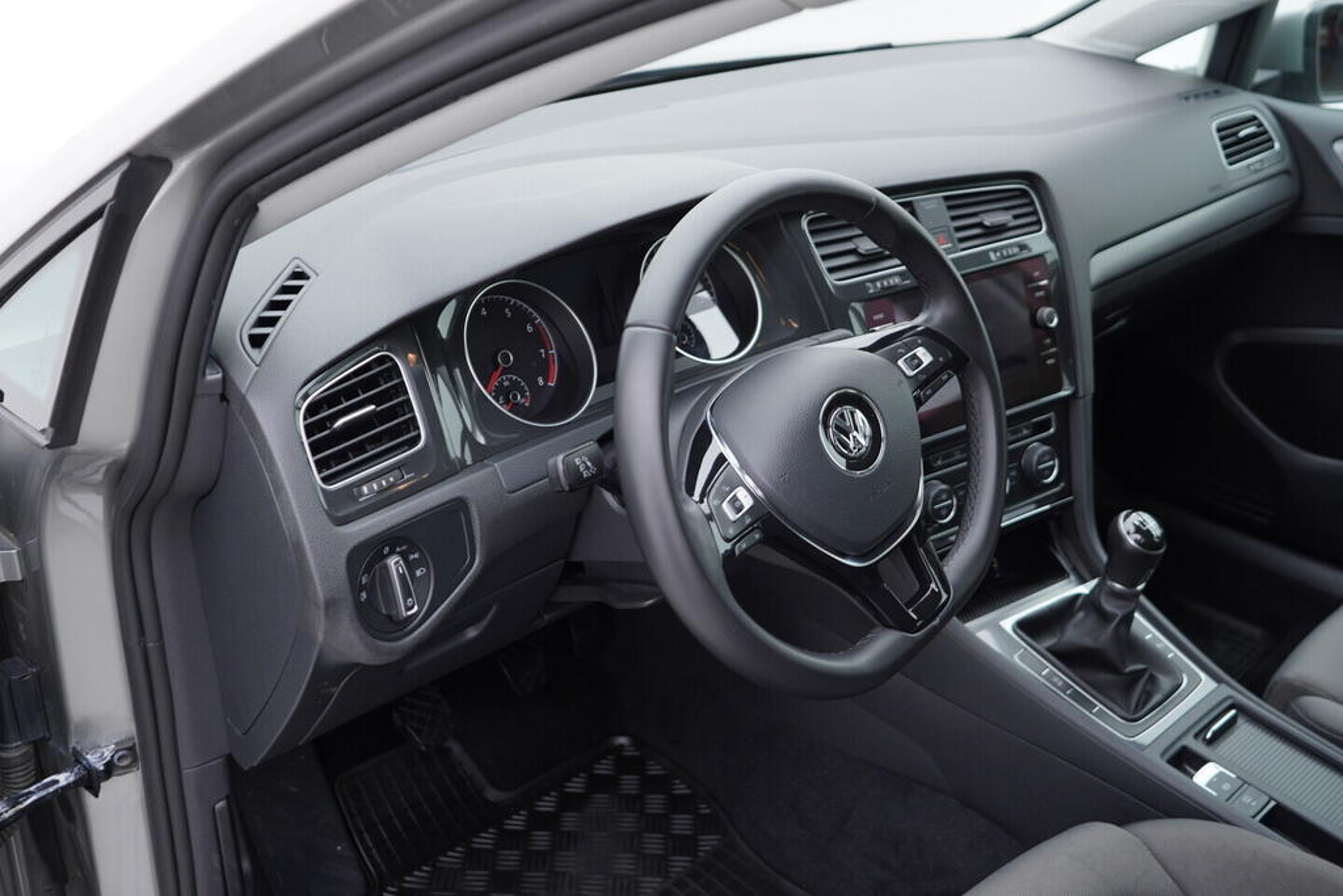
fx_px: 1343
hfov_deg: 53.1
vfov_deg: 36.9
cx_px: 672
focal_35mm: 36
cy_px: 448
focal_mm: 24
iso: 125
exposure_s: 1/40
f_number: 2.8
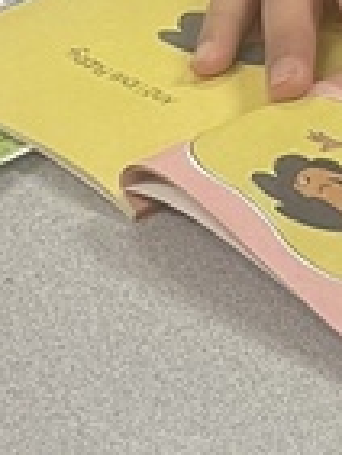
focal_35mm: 189
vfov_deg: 10.1
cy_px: -271
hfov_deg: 7.2
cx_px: 949
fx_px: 2486
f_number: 1.6
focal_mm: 5.1
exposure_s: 1/60
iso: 125
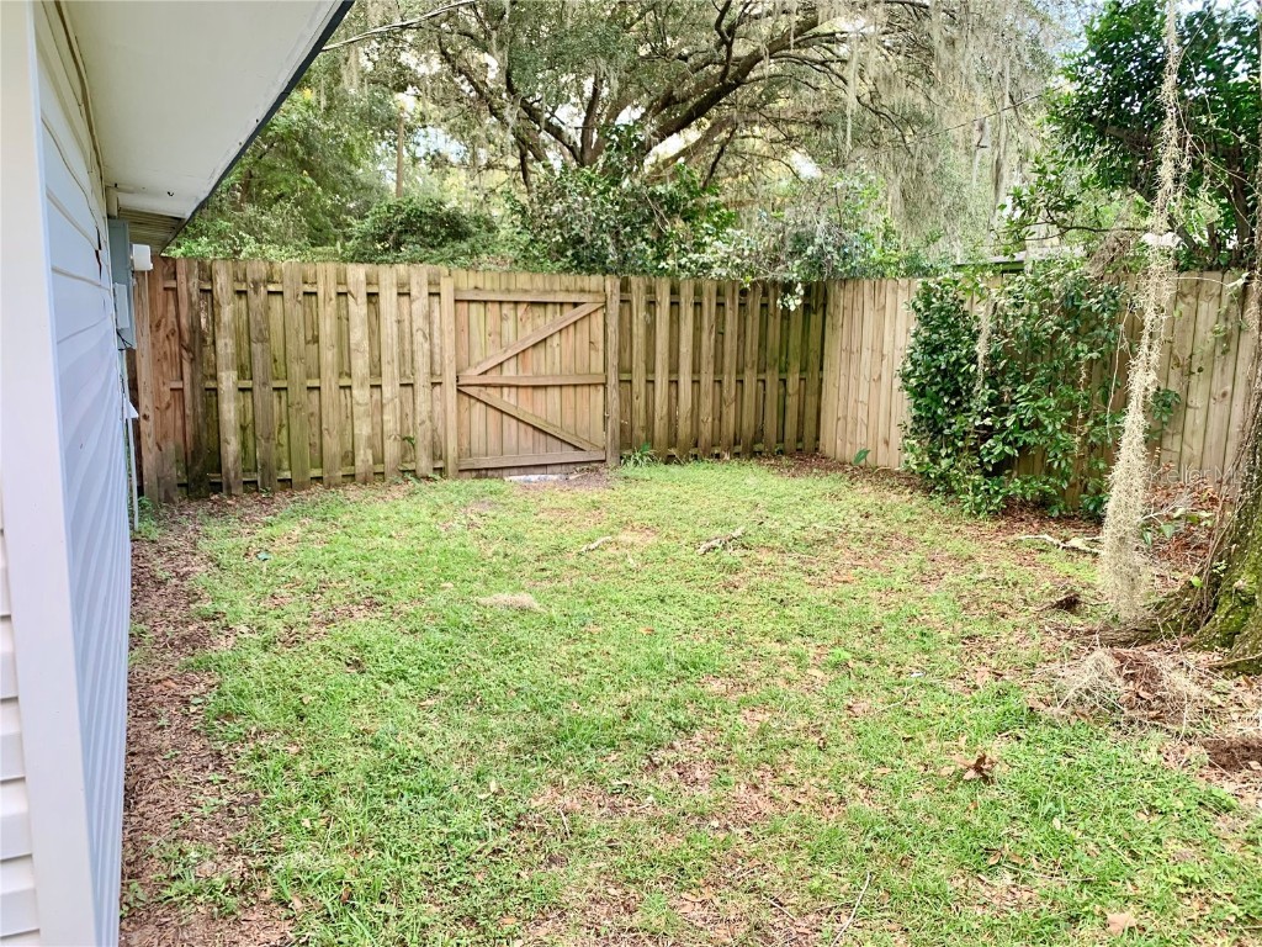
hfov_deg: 67.3
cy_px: 474
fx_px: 948
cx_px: 631
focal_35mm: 26
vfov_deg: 53.1
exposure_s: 1/98
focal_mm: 4.25
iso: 100
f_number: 1.8
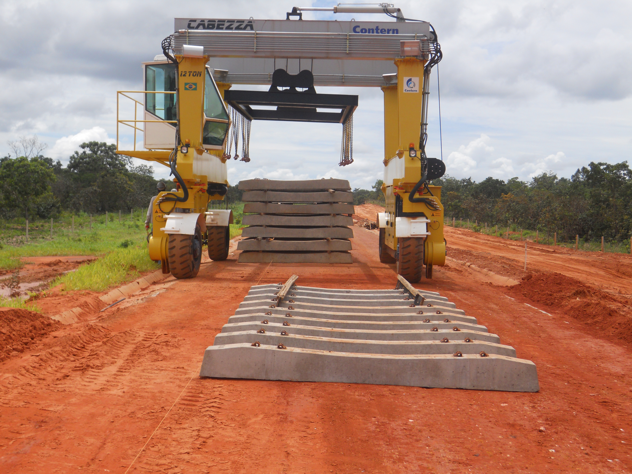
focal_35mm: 46
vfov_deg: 31.5
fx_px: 840
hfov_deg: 41.2
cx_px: 316
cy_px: 237
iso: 80
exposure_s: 1/400
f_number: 6.8
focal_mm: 8.3
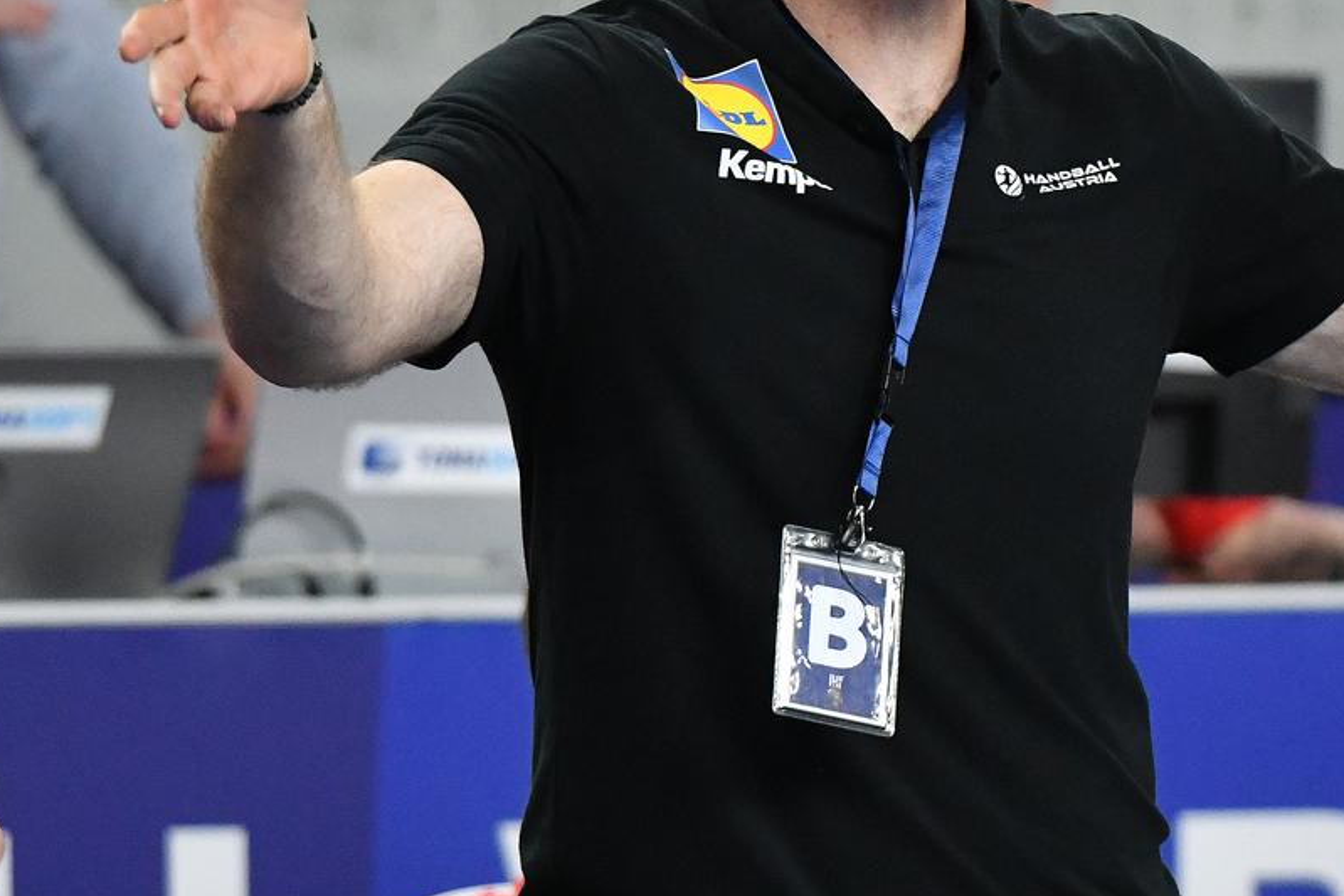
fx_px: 24680
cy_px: 329
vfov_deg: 2.1
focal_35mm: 661
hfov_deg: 3.1
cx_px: 1322
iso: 3200
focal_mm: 330
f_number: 4
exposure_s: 1/1250
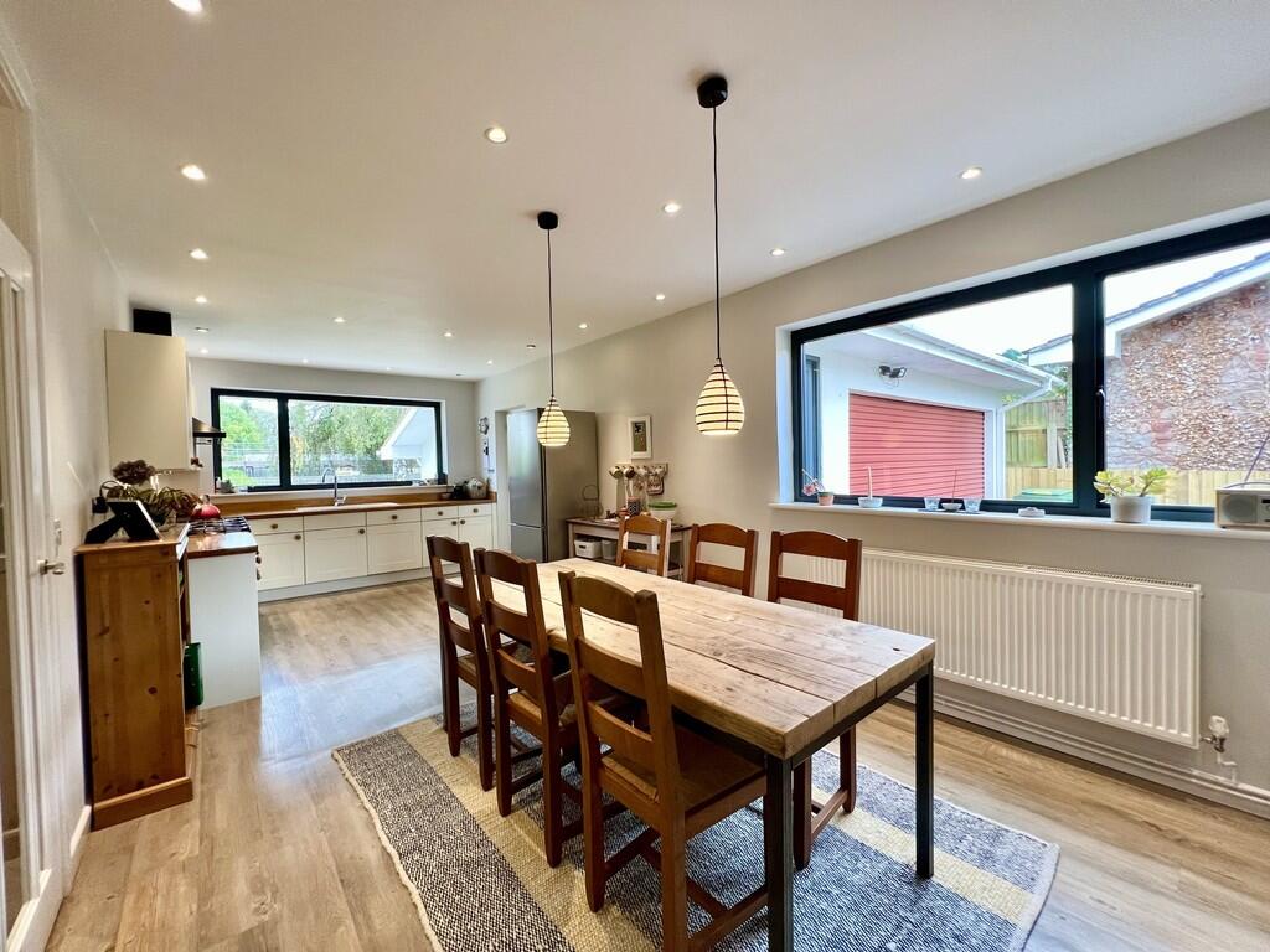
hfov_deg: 106.2
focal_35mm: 13
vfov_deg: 89.9
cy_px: 476
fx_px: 477
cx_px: 635
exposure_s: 1/100
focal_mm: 1.57
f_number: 1.8
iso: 125
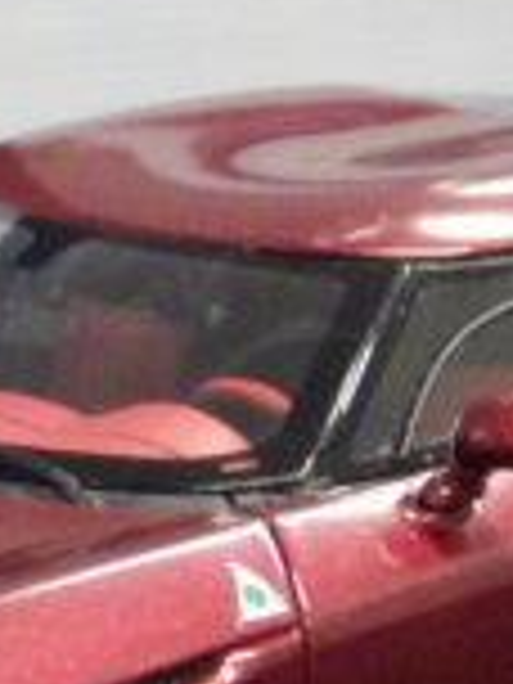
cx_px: -256
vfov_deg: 5.4
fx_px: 7232
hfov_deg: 4.0
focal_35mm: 366
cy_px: 508
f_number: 4.4
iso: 1000
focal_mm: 15.6
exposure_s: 1/30
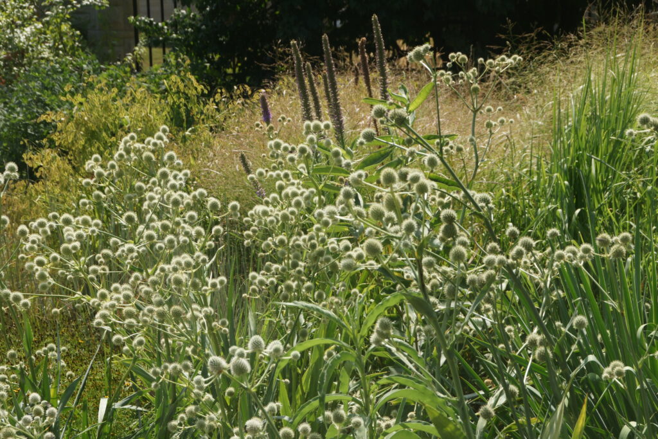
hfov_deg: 18.2
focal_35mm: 112
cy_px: 220
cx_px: 329
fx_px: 2056
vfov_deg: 12.2
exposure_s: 1/200
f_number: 11
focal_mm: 75
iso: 200
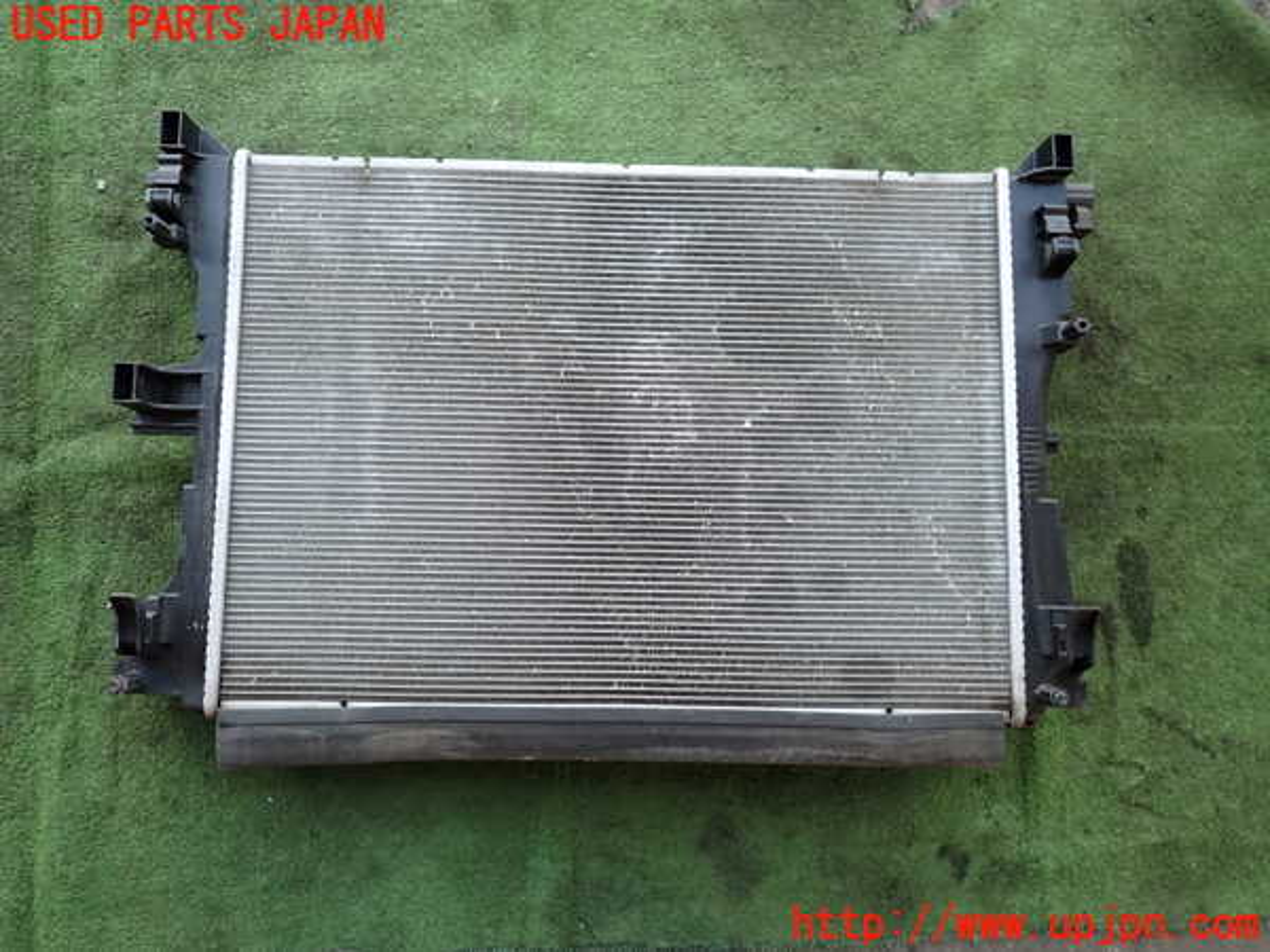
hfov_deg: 69.4
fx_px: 917
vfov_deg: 54.9
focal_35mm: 25
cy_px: 476
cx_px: 635
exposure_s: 1/125
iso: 100
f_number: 2
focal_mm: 4.5
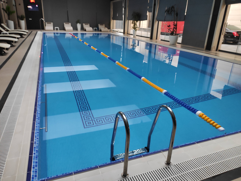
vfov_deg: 54.9
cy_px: 90
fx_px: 174
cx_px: 120
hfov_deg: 69.4
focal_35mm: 25
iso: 1757
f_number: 1.79
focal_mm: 4.74
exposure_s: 1/25
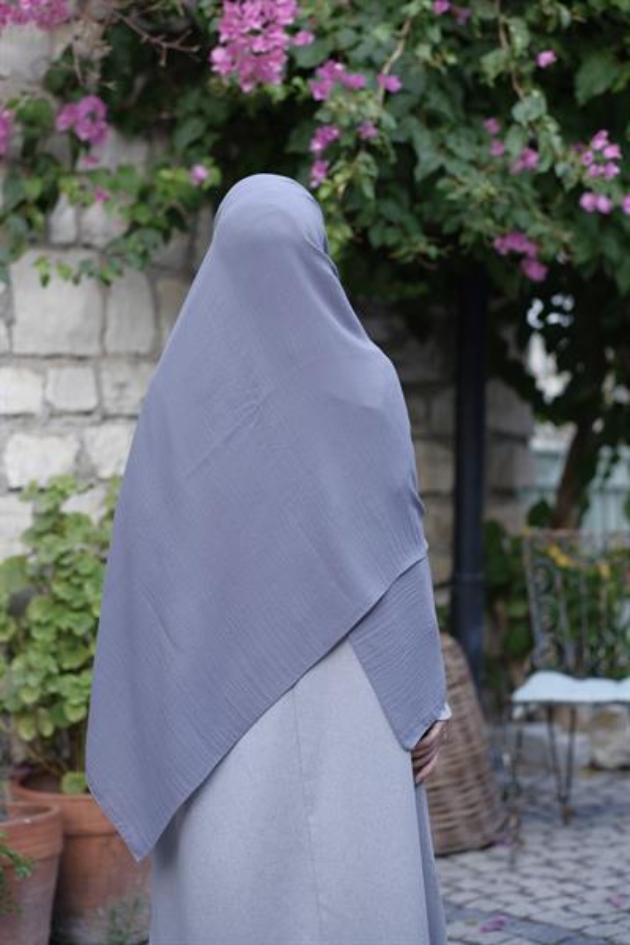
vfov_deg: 24.2
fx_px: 2205
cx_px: 315
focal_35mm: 84
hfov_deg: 16.3
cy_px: 472
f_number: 2
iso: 125
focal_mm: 56
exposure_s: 1/60
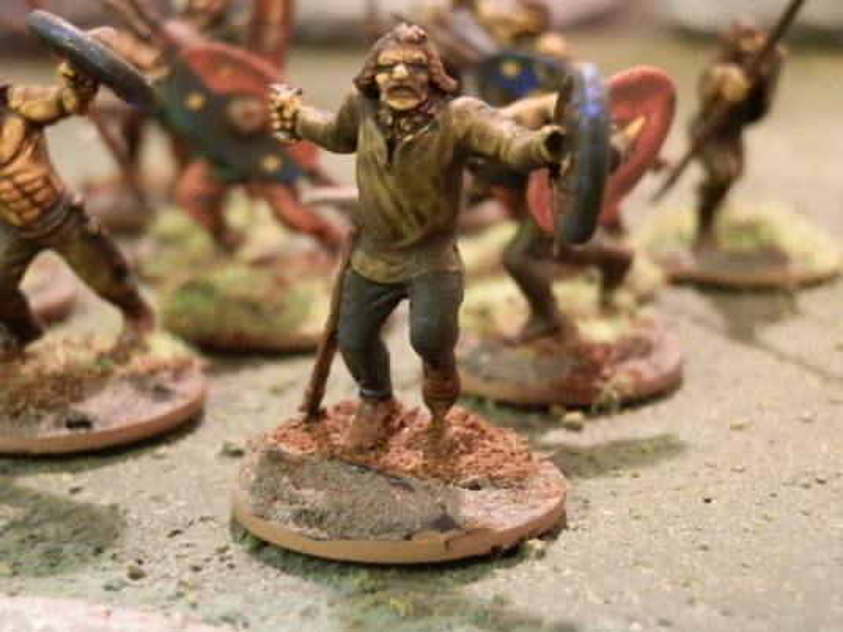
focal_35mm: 61
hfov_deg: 31.7
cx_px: 422
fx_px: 1486
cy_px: 316
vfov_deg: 24.0
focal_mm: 10.99
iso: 400
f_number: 3.7
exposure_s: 1/6
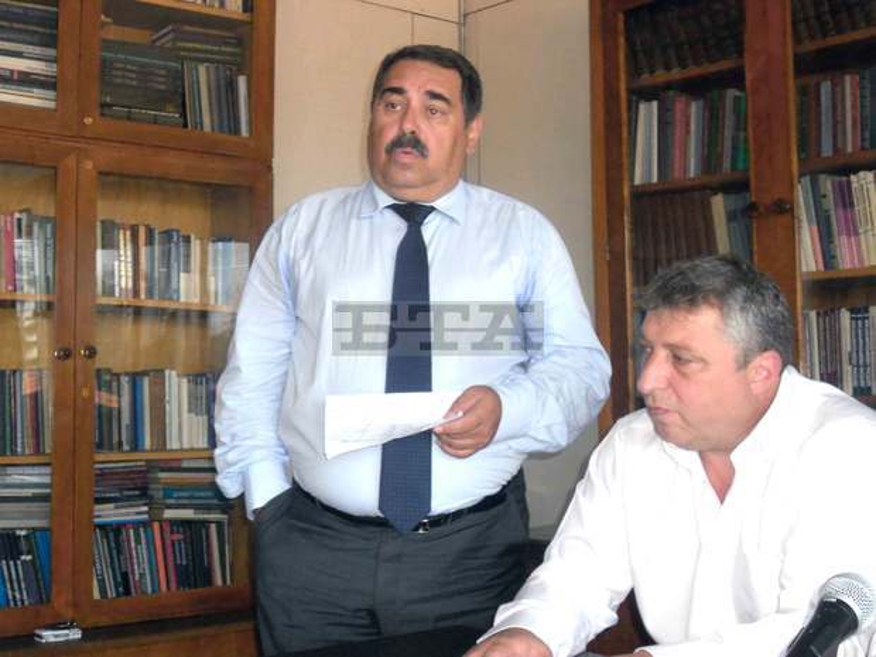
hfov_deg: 35.5
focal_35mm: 54
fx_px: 1367
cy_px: 328
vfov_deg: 27.0
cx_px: 438
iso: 250
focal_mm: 9.8
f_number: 4.8
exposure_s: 1/30
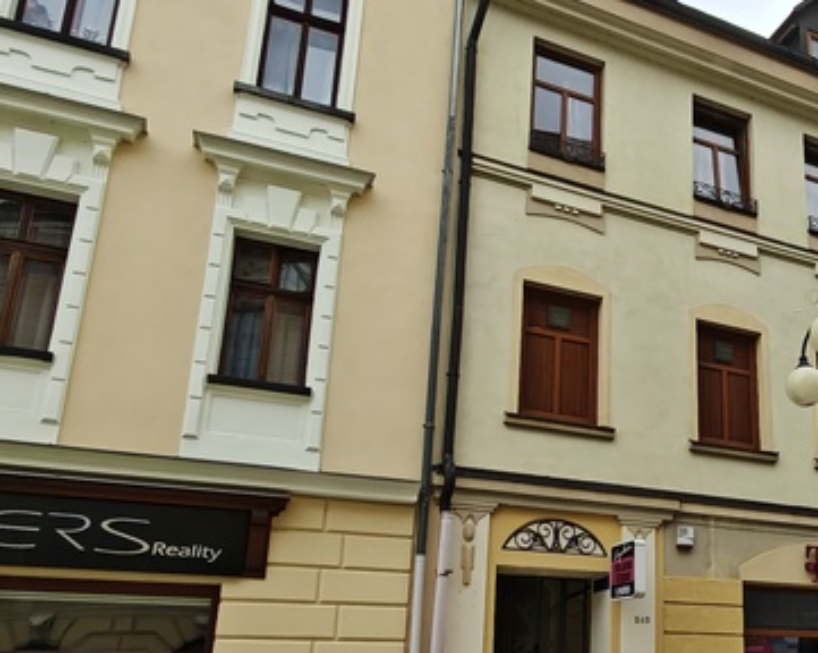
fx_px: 895
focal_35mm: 37
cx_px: 698
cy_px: 443
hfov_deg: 45.6
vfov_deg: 39.5
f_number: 2.2
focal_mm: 1.68
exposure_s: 1/101
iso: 50
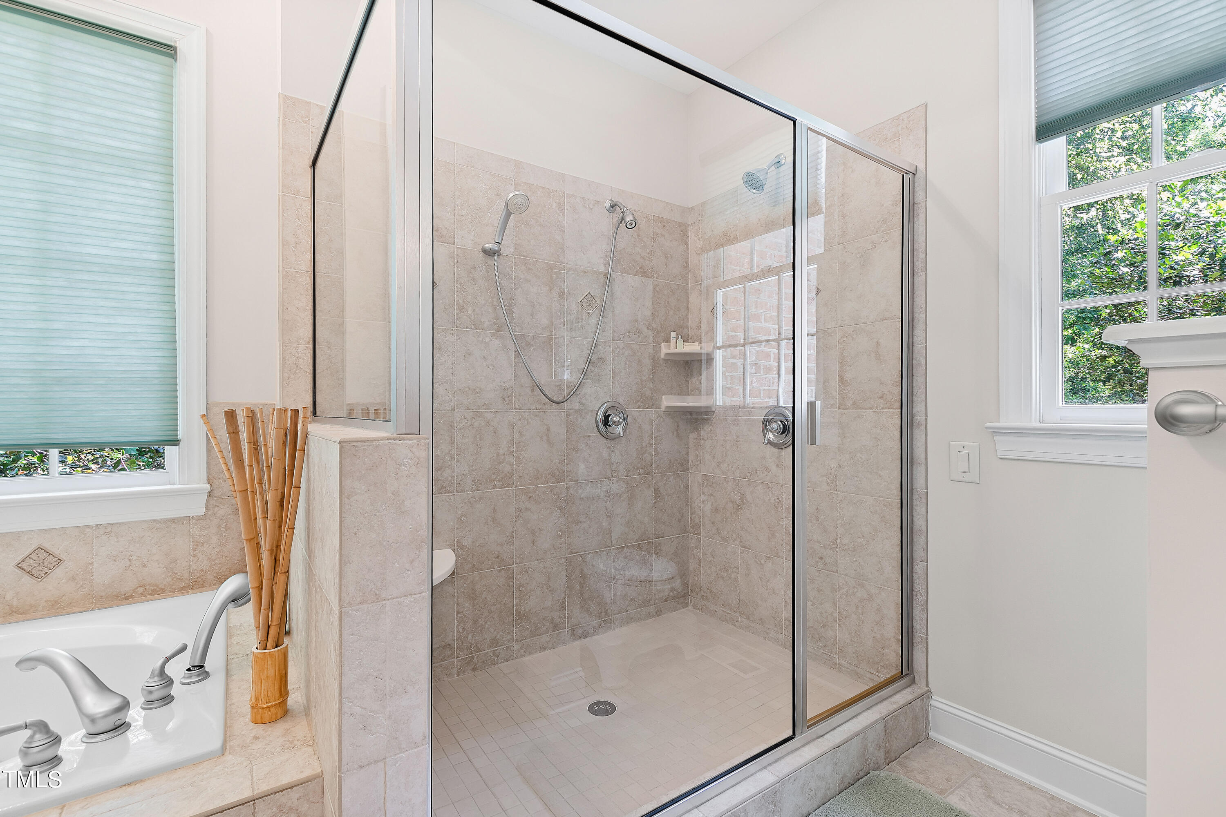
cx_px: 613
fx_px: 511
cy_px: 408
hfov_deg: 100.4
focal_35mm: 15
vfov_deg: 77.3
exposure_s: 1/1.67
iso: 100
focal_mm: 10
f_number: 8
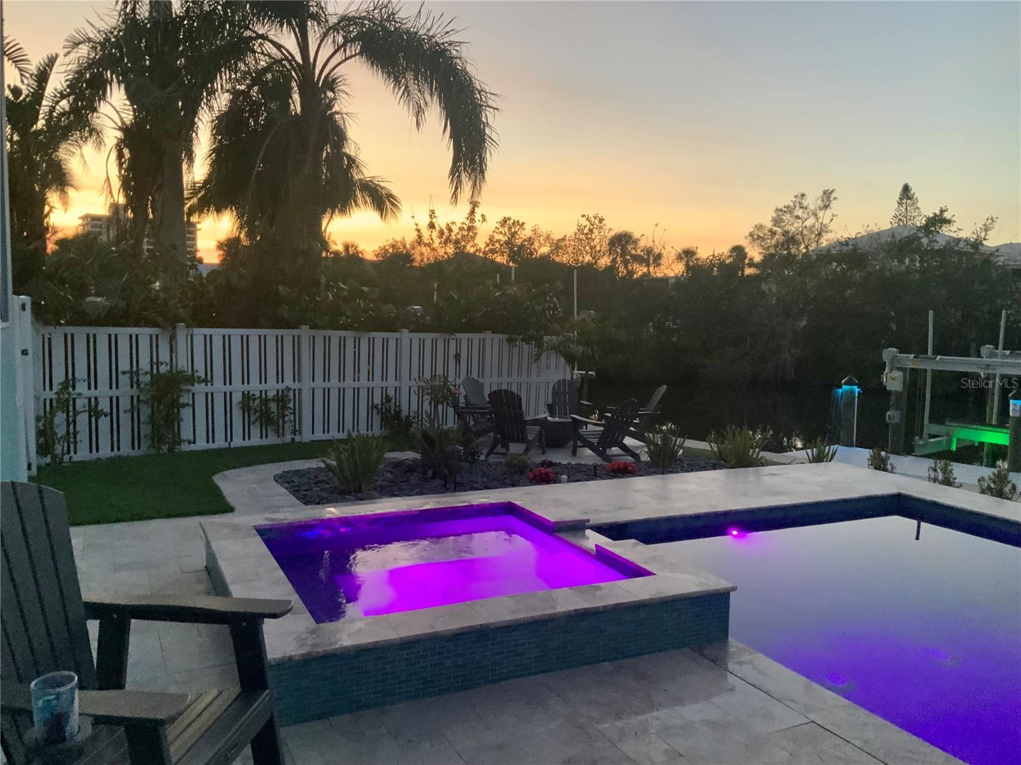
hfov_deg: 61.7
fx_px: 855
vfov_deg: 48.2
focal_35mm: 29
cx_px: 510
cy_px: 382
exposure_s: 1/40
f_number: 1.8
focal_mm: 3
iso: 250
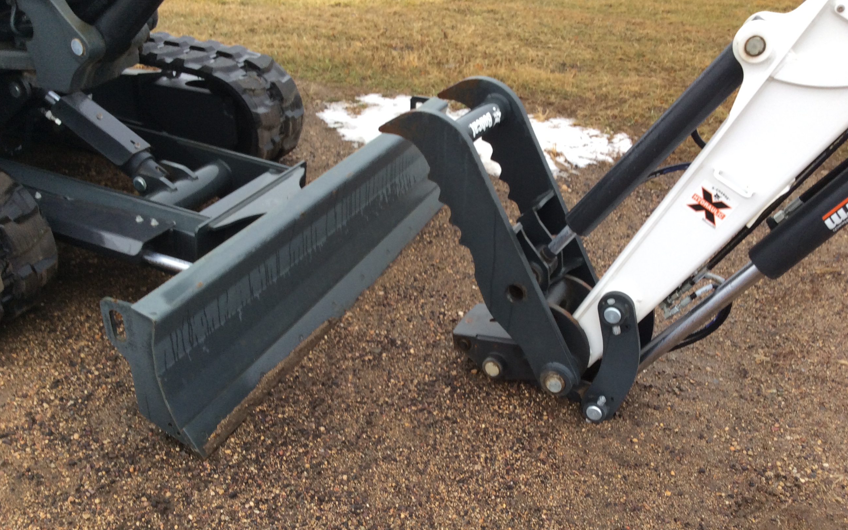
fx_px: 786
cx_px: 424
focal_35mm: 34
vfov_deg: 37.2
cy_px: 292
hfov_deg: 56.7
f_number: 2.4
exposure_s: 1/152
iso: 32
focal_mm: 3.3
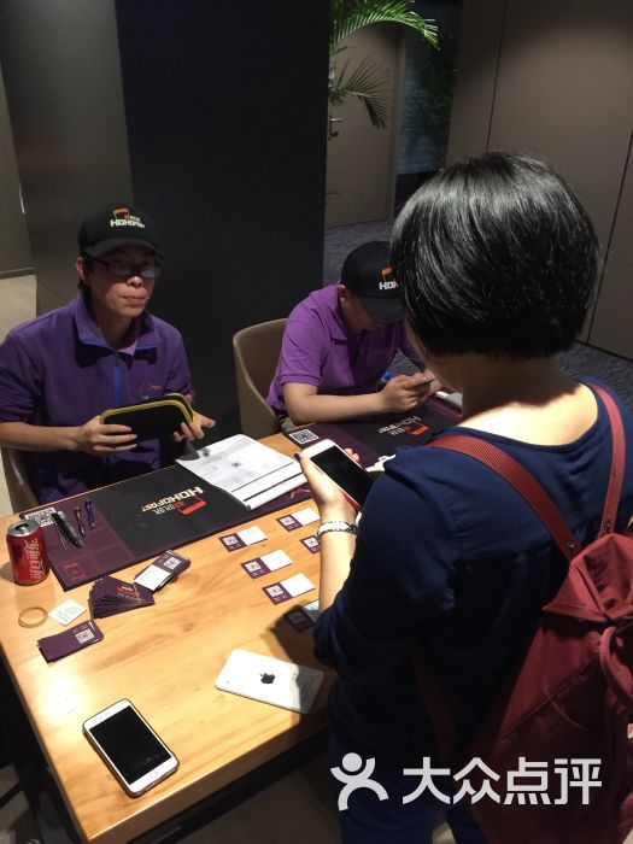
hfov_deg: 48.2
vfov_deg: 61.7
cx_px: 316
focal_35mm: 29
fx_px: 707
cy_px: 422
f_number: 2.2
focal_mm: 4.15
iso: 125
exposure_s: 1/10
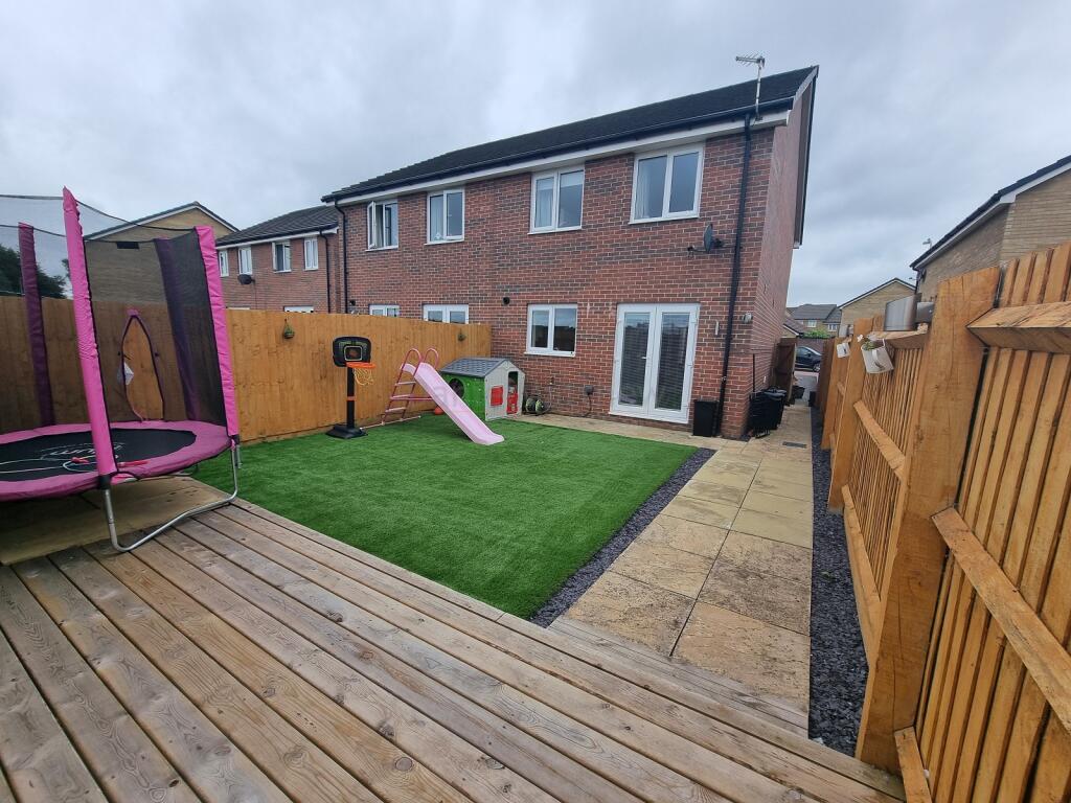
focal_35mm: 13
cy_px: 402
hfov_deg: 106.2
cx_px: 536
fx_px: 402
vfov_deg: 89.9
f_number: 2.2
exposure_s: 1/584
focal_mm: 2.2
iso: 50
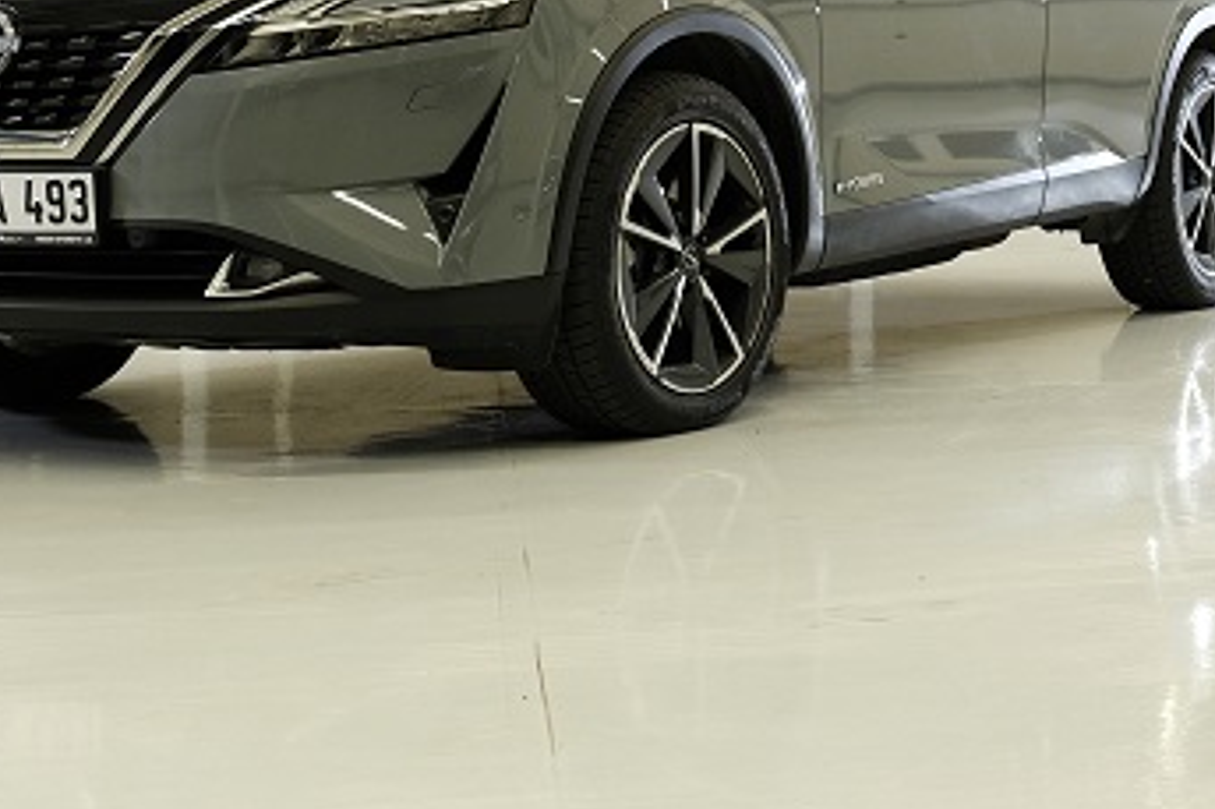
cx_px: 1344
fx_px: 3137
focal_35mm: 93
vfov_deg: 14.5
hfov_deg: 20.8
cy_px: 81
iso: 800
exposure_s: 1/60
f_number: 4
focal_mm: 21.3
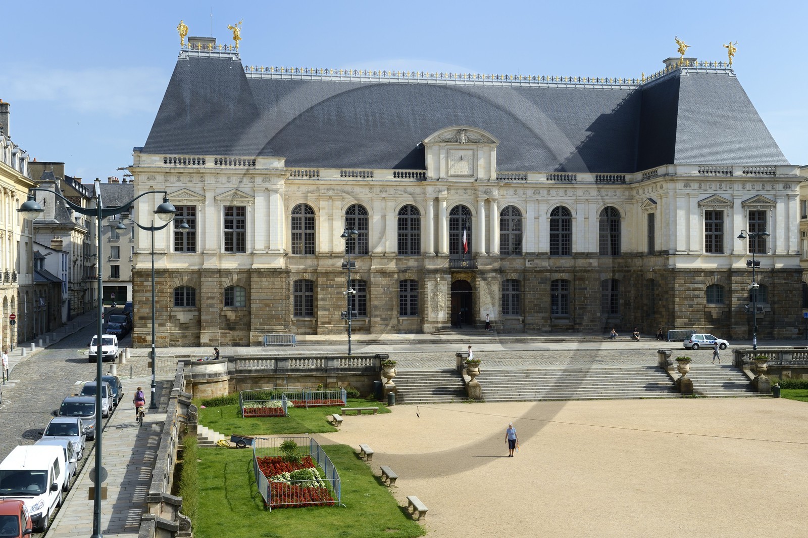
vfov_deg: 29.8
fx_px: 1009
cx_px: 404
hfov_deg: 43.6
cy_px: 269
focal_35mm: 45
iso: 200
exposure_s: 1/250
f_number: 10
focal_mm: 45
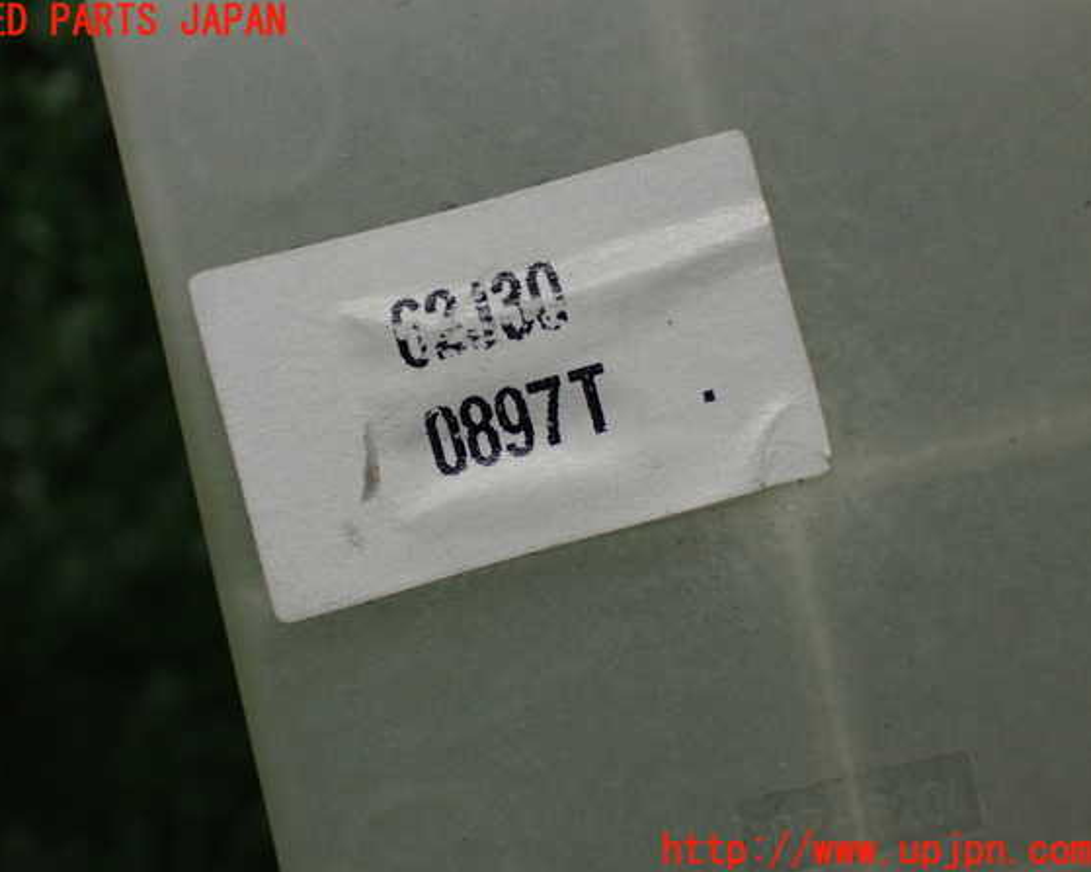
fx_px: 2098
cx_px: 517
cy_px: 437
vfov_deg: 23.5
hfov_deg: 29.1
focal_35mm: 65
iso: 800
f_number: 3.6
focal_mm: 11.09
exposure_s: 1/200
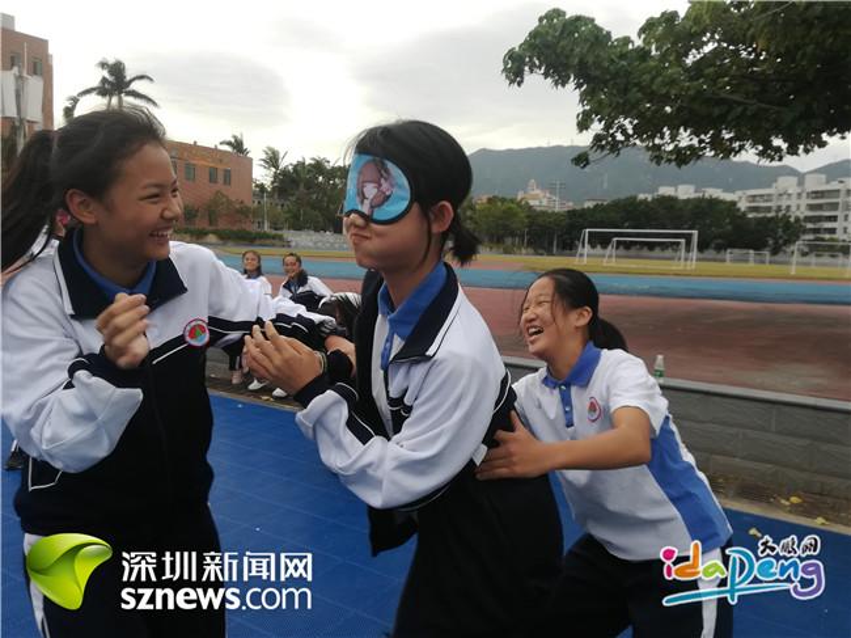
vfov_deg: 53.0
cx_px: 426
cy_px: 319
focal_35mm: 26
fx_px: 639
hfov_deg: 67.3
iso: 50
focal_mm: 3.83
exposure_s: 1/138
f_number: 2.2
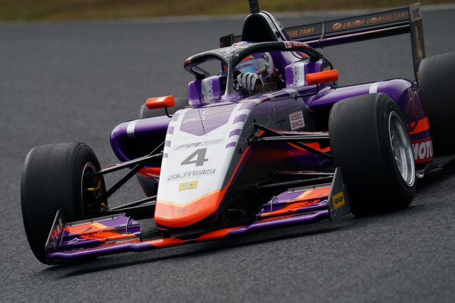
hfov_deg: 3.4
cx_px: 228
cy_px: 152
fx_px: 7583
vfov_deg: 2.3
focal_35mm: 600
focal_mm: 600
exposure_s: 1/800
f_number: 8
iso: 200
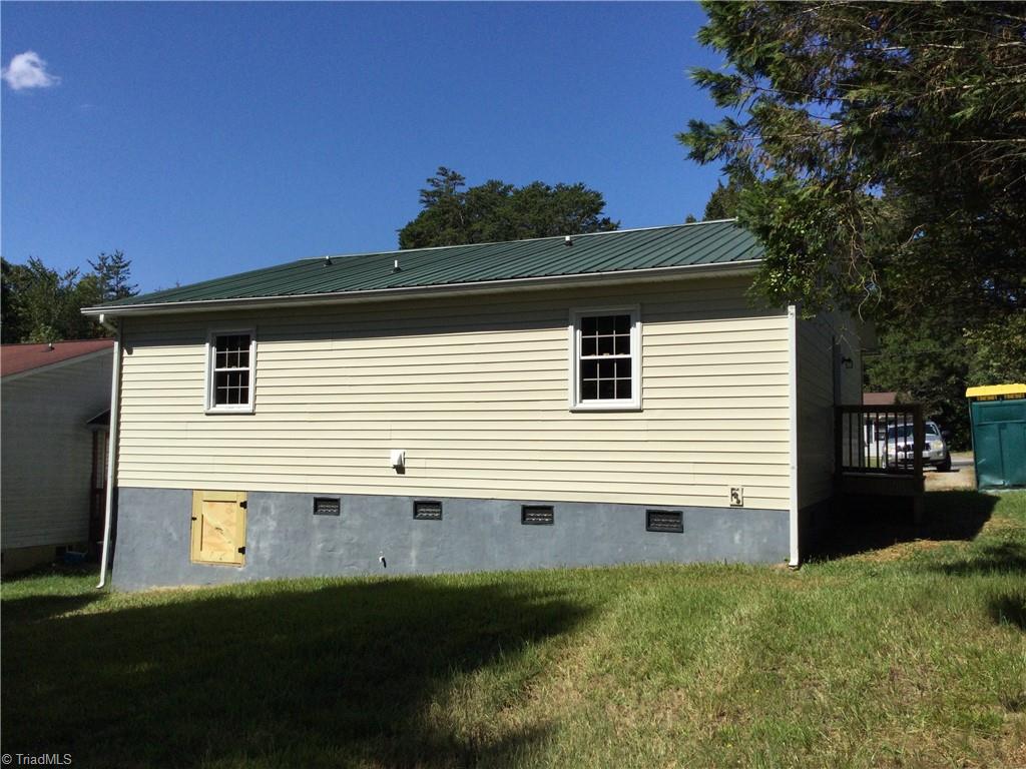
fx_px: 919
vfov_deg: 45.4
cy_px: 384
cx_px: 513
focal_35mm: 31
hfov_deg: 58.4
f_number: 2.4
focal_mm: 3.3
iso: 25
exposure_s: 1/2915
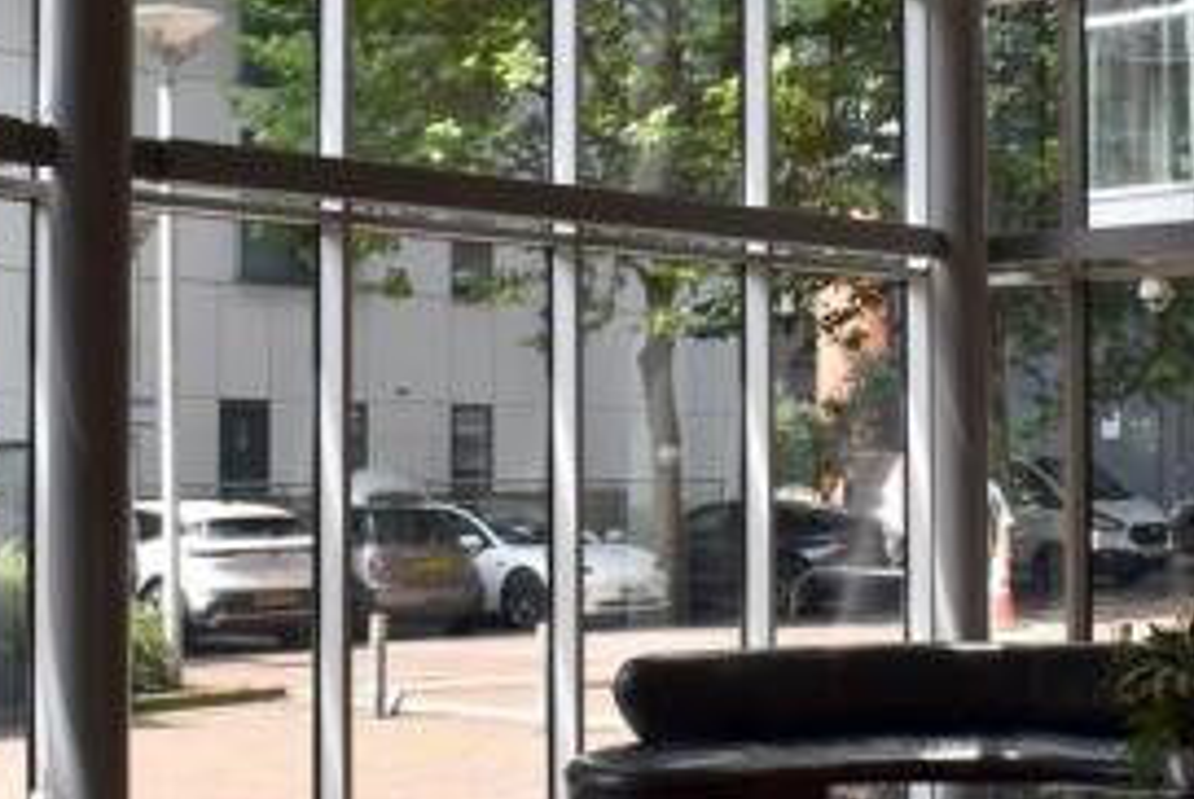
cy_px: 393
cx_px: 669
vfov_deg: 21.0
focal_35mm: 65
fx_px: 2158
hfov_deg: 30.9
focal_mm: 18
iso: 400
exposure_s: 1/200
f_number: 7.1
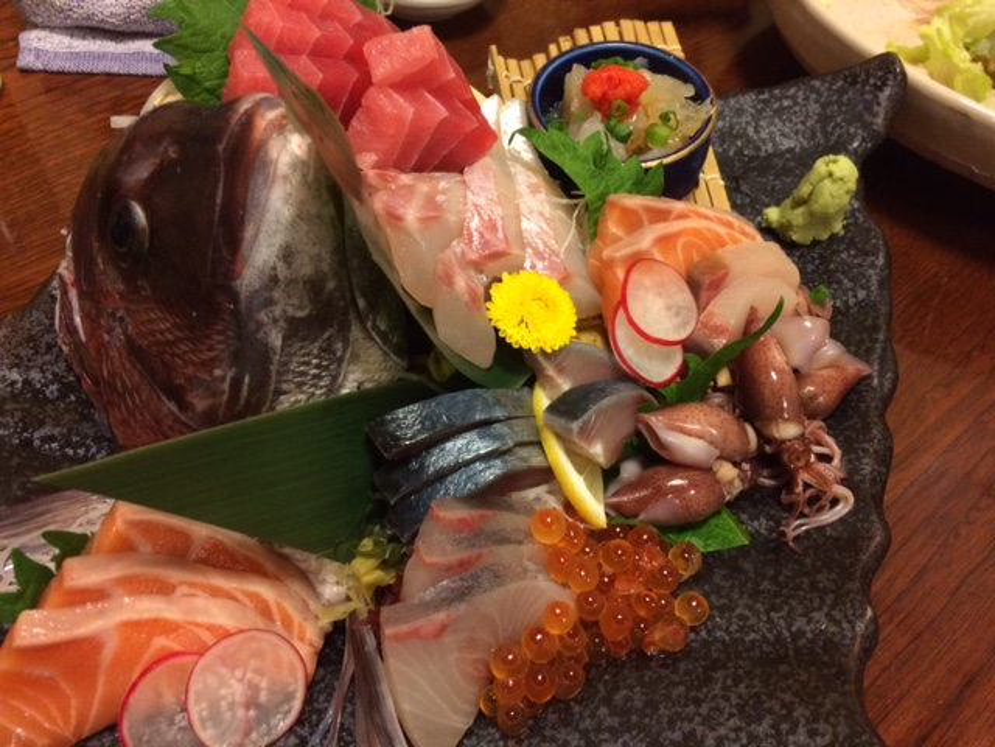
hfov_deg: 61.7
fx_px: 834
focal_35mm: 29
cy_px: 374
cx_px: 498
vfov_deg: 48.2
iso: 250
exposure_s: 1/30
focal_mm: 4.15
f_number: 2.2
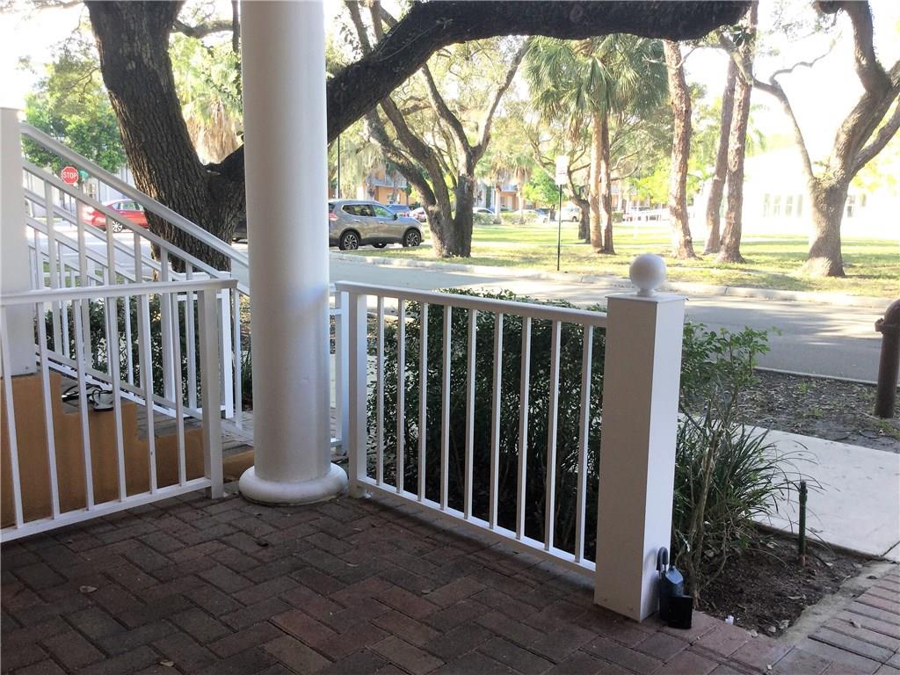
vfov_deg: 45.4
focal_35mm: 31
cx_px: 450
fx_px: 806
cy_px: 338
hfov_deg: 58.4
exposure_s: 1/120
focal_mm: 3.3
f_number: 2.4
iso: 32
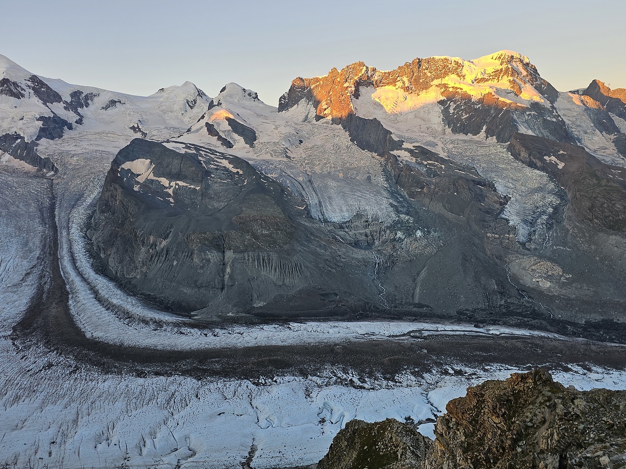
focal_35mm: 25
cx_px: 331
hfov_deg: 69.3
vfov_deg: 54.8
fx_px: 452
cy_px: 216
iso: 40
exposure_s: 1/180
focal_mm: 6.3
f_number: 1.7
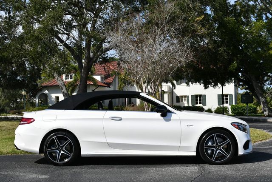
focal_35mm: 48
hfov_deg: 41.1
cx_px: 136
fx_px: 363
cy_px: 91
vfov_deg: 28.1
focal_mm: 24
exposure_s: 1/320
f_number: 9
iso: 100
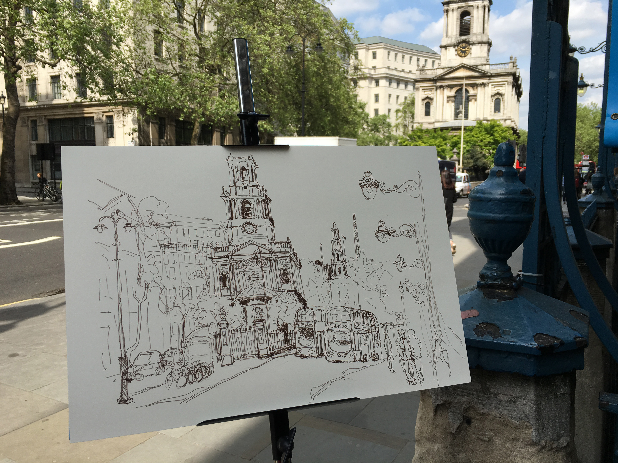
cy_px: 232
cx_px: 309
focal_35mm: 29
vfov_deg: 48.2
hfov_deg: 61.7
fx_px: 518
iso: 25
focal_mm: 4.15
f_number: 2.2
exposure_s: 1/1131
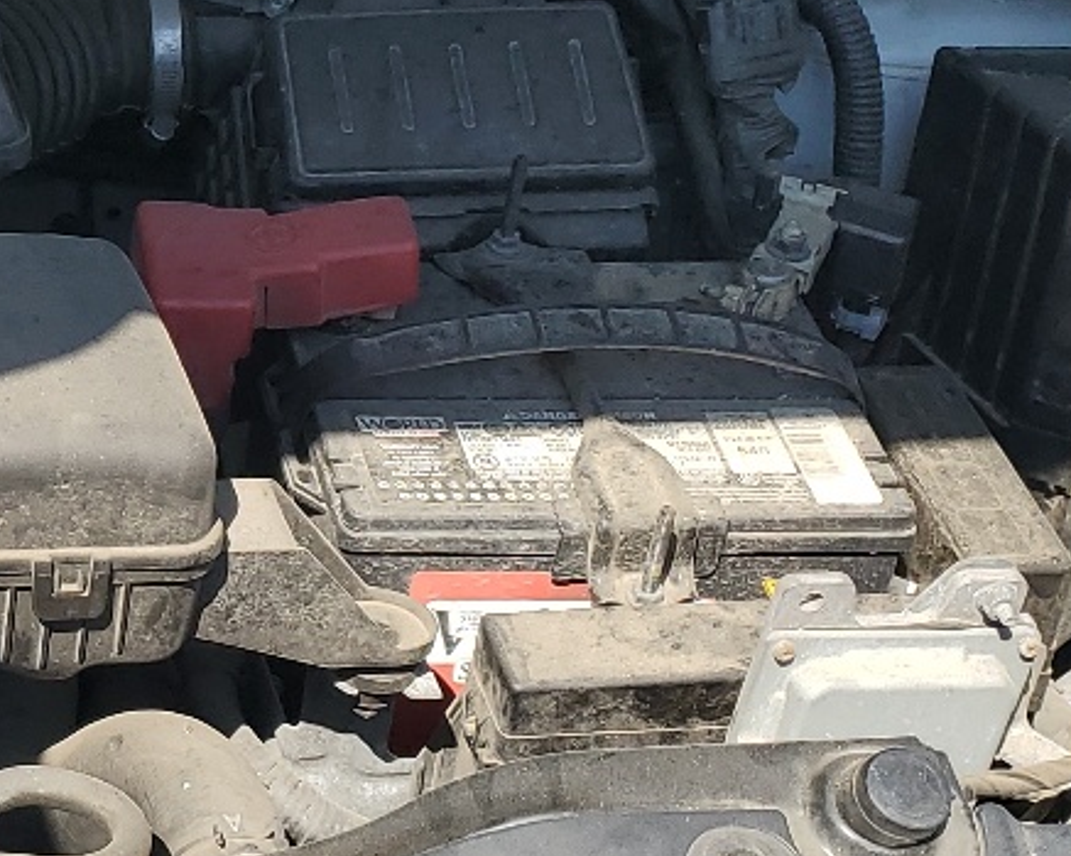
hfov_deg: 19.0
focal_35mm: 93
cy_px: 334
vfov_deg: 16.5
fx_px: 2946
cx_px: -343
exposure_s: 1/2000
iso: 50
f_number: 1.5
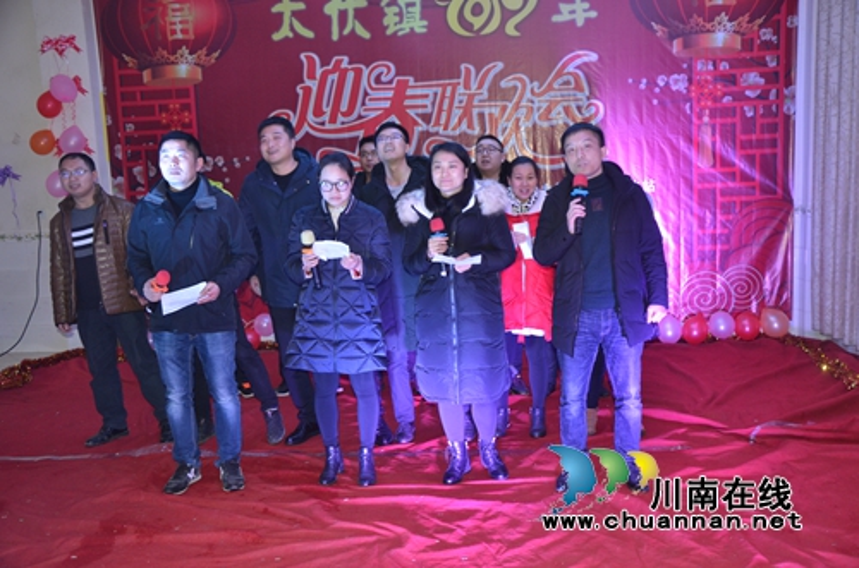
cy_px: 284
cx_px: 430
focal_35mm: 36
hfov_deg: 53.2
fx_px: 857
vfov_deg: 36.7
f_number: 3.8
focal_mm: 24
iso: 800
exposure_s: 1/60
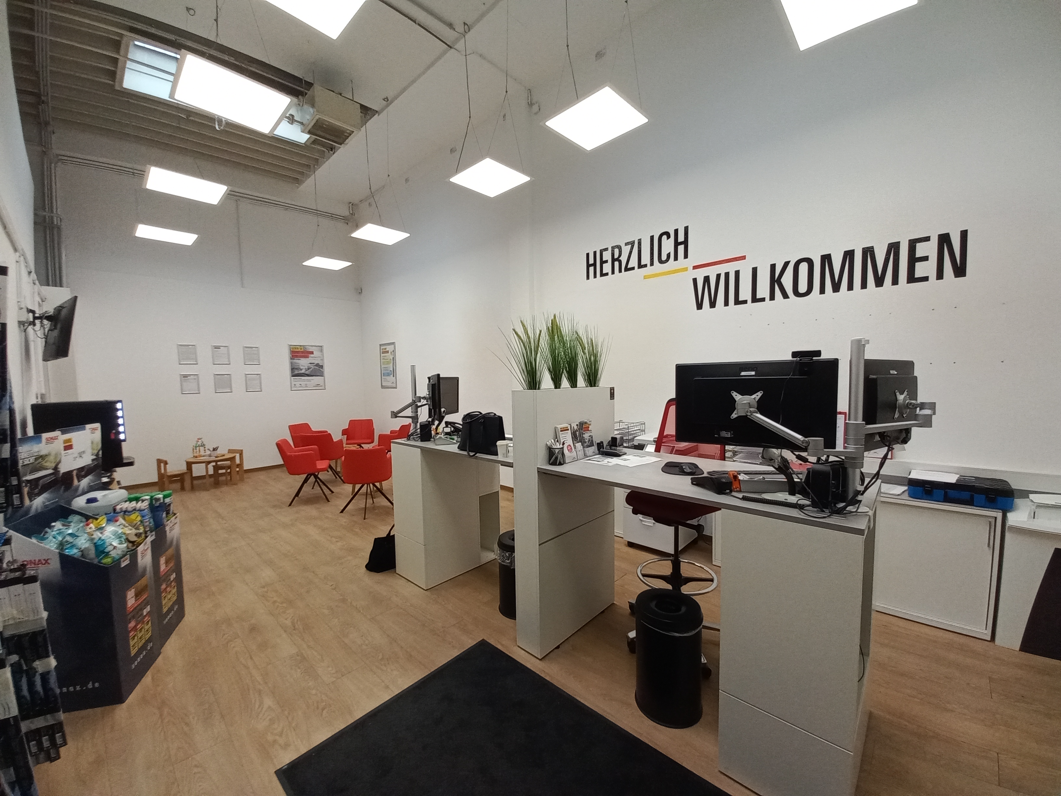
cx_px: 530
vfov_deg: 89.9
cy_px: 398
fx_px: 398
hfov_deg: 106.2
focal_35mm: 13
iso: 50
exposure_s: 1/50
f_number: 2.2
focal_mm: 1.42
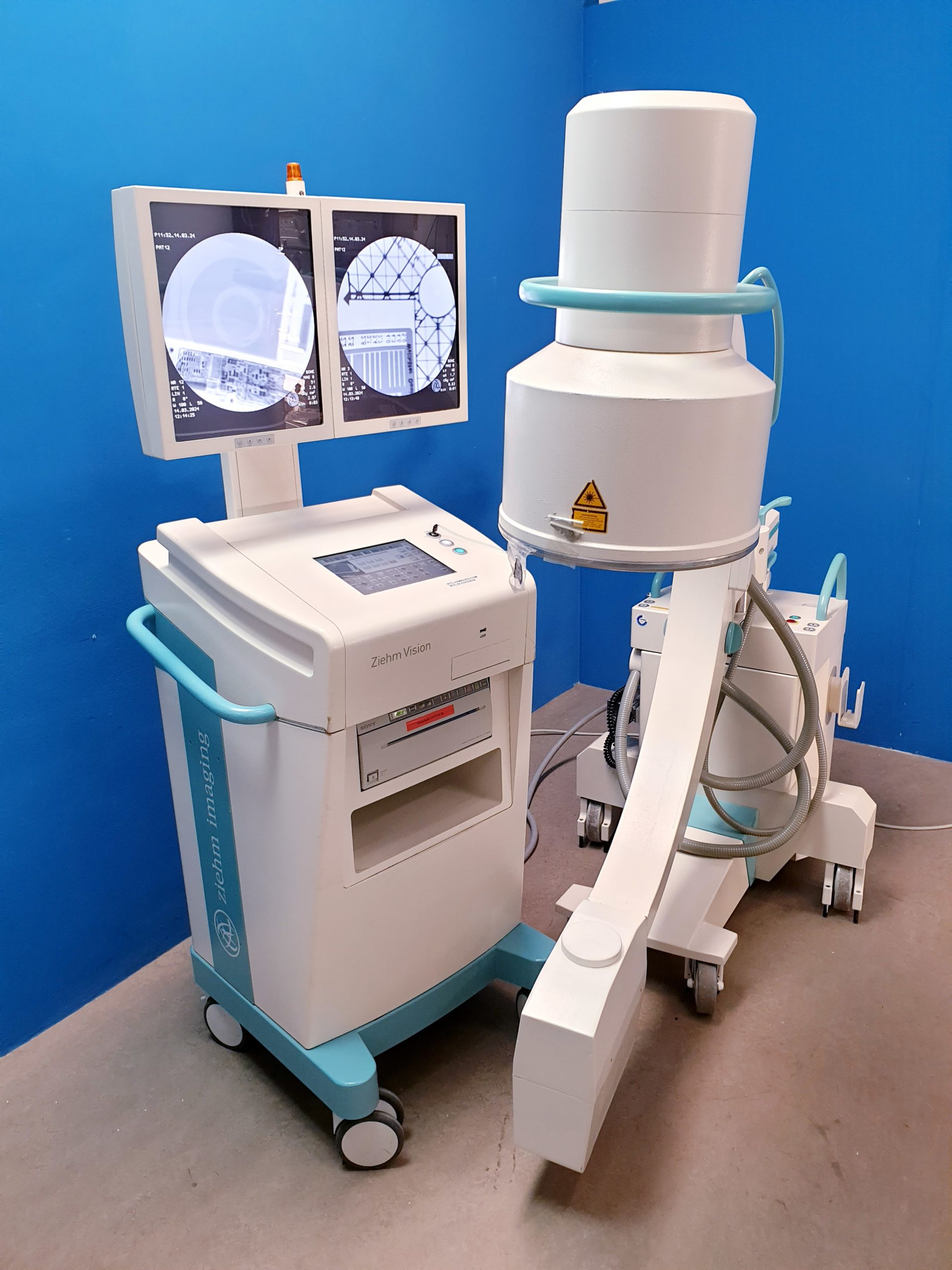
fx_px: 953
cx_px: 476
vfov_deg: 67.3
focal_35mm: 26
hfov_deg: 53.1
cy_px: 635
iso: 125
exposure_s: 1/50
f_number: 2.4
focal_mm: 4.3
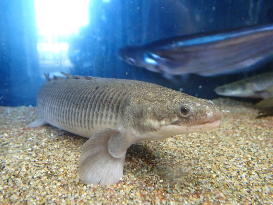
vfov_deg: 46.8
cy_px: 102
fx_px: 237
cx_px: 136
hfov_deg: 60.0
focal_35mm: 30
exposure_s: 1/40
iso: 800
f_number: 2.3
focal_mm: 5.4
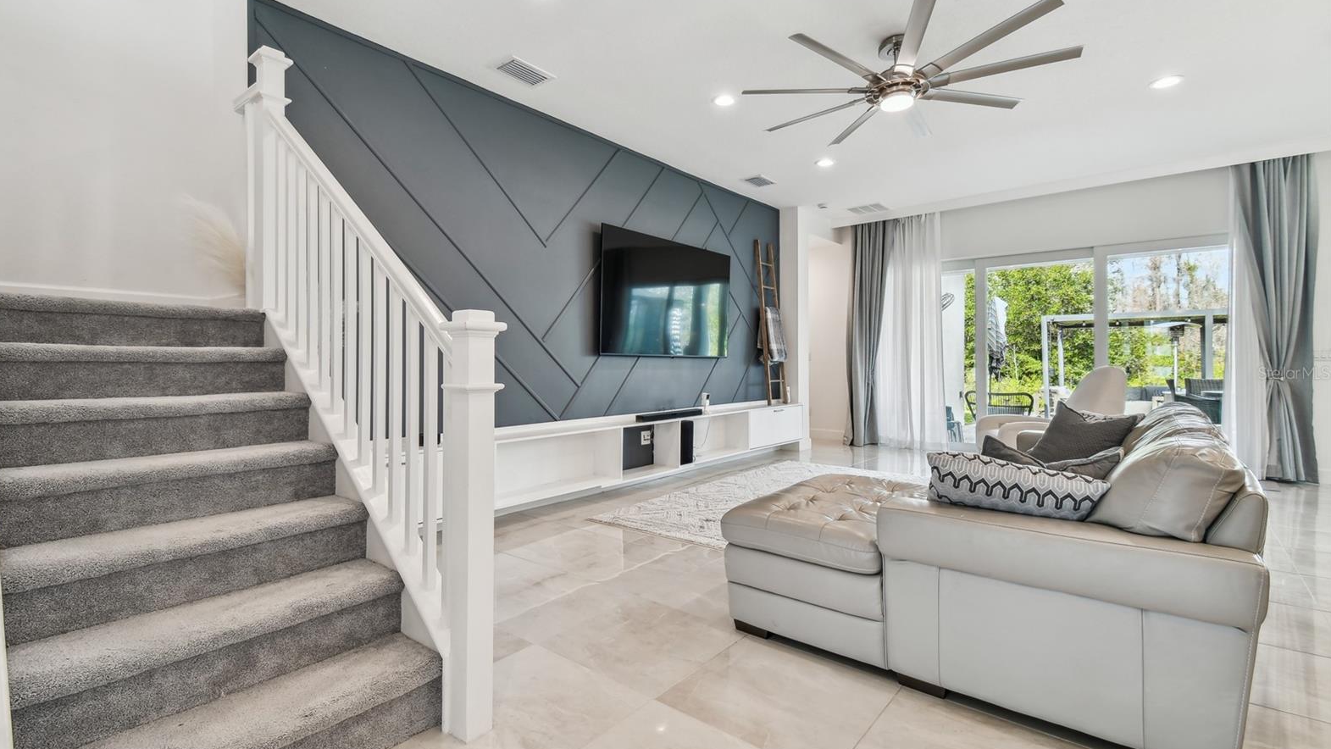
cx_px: 656
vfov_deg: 67.1
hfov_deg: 99.4
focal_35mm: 16
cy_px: 373
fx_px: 565
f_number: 7.1
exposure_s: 1/8
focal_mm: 10
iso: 100
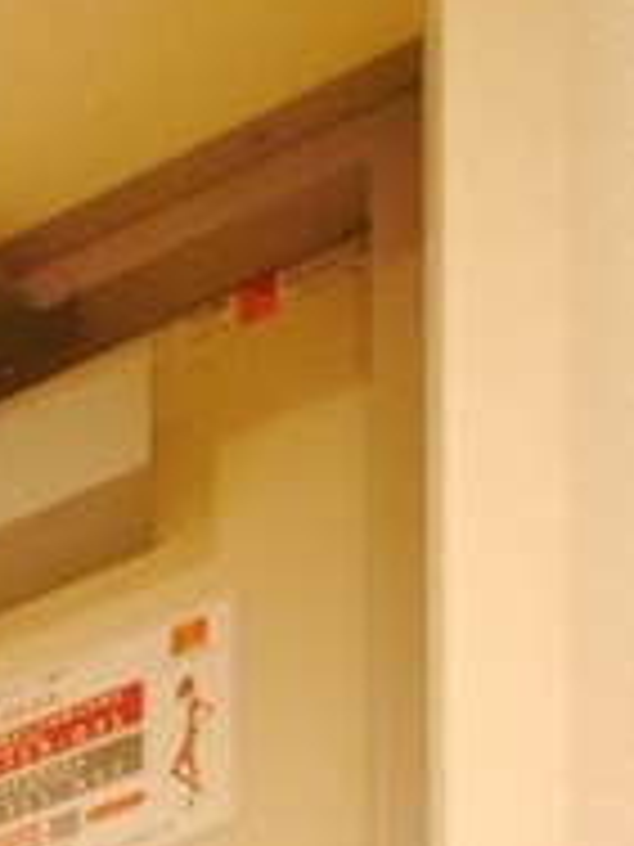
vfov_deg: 10.1
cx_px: -1425
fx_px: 2662
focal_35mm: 109
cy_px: 2822
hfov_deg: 9.6
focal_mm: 8
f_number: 4
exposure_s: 1/20
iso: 1600
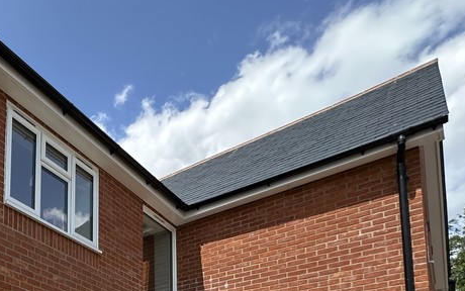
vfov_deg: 30.0
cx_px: -21
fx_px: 418
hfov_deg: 46.4
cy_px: 385
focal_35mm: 33
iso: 40
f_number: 2.2
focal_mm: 2.22
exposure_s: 1/1114
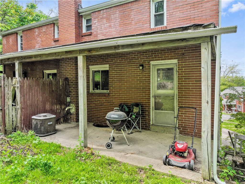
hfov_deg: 71.6
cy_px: 92
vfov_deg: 56.8
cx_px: 122
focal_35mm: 24
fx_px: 170
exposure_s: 1/1250
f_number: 2.8
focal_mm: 12.29
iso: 400
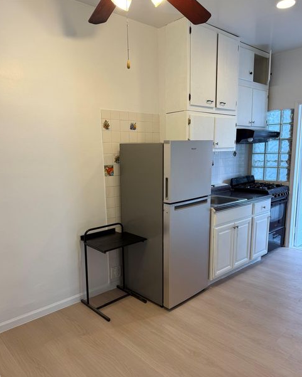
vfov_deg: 65.9
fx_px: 290
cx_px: 150
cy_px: 207
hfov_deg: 54.9
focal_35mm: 26
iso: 100
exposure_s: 1/120
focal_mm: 6.76
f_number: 1.78
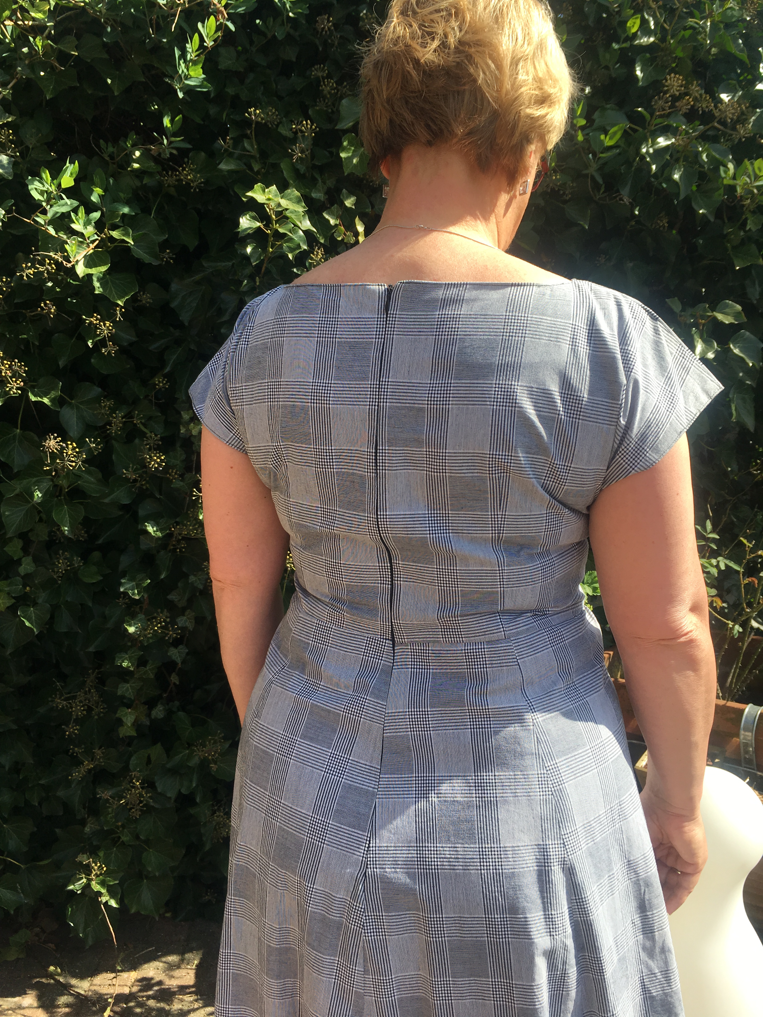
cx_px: 382
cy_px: 508
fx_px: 852
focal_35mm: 29
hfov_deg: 48.2
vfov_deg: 61.7
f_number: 2.2
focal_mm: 4.15
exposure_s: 1/777
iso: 25
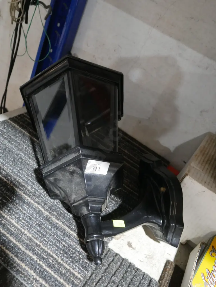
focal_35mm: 36
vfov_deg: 51.3
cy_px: 144
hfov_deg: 39.7
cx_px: 108
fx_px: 299
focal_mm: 18
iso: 2500
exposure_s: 1/60
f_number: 4
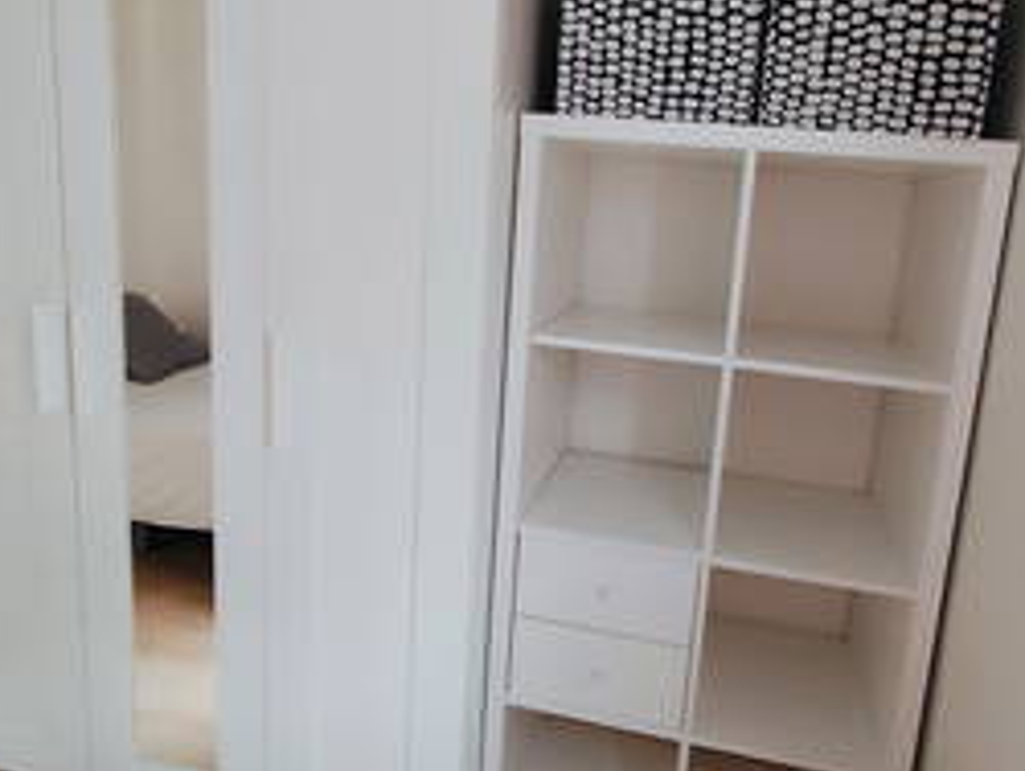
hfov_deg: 73.2
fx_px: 682
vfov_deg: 58.5
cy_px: 312
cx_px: 607
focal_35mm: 23
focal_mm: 1.65
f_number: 2.2
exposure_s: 1/33.3
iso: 400
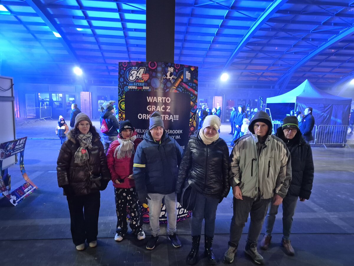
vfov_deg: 58.9
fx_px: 235
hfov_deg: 73.9
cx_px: 177
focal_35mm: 23
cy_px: 133
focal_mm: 5.4
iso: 1600
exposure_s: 1/17
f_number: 1.8
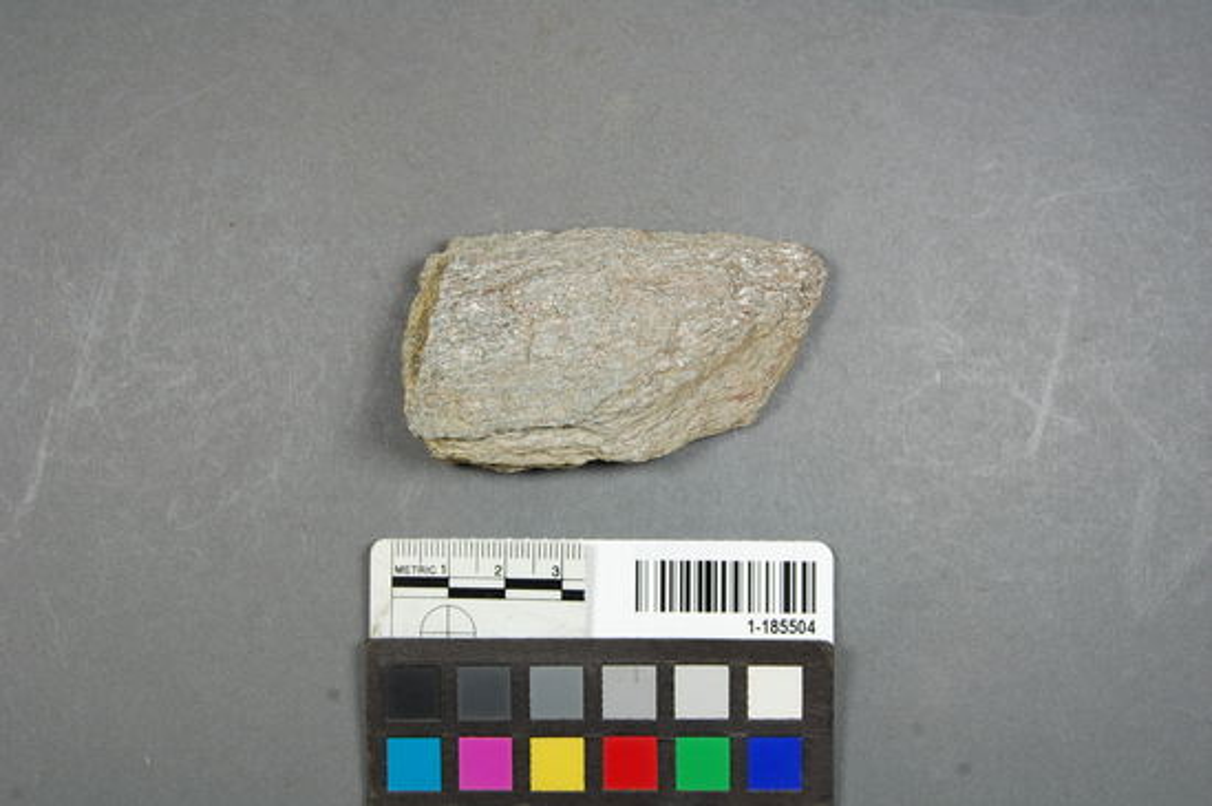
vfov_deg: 23.7
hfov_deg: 35.1
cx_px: 606
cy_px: 403
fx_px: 1917
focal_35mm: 57
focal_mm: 38
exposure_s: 1/40
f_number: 9
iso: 200
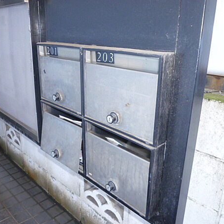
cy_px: 110
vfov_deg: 52.5
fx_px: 227
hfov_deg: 52.5
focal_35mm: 31
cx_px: 103
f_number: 2.8
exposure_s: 1/30
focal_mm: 4.5
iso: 200
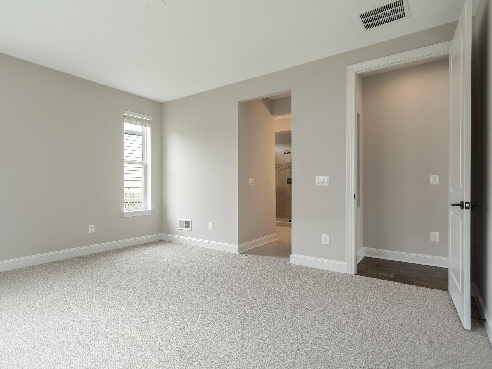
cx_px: 214
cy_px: 183
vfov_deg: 68.7
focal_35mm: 19
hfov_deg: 84.2
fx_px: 270
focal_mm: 17
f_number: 8
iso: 500
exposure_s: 1/25
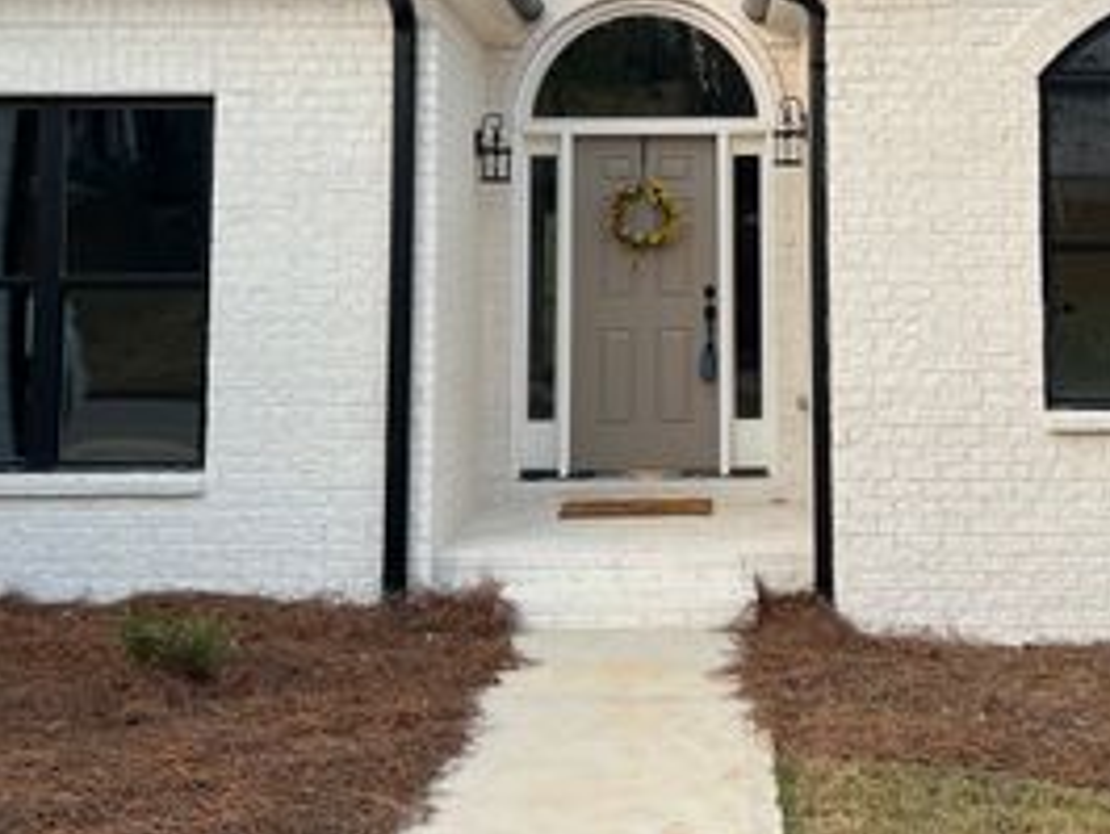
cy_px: 157
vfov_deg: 29.0
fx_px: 1572
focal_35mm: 49
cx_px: 704
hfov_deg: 38.6
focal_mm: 5.7
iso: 50
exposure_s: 1/121
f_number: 1.5
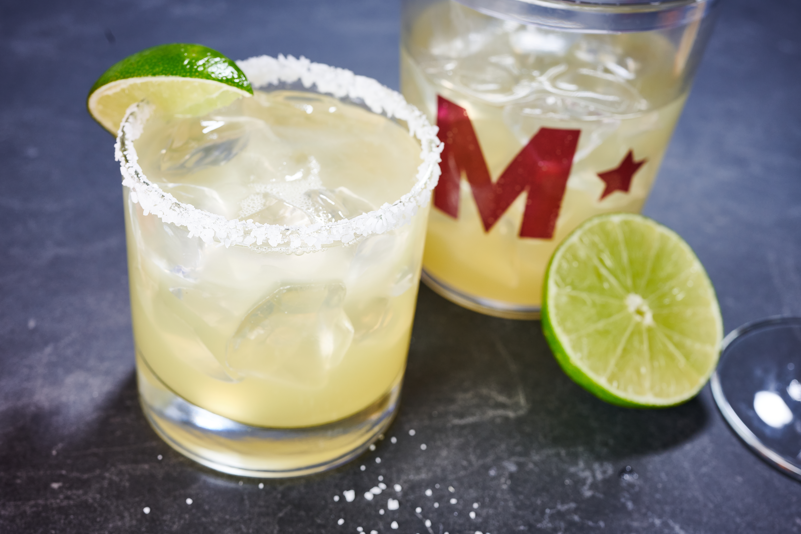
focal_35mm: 51
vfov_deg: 26.5
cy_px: 270
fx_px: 1135
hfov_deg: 38.9
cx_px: 395
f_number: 9
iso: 200
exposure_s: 1/160
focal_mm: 50
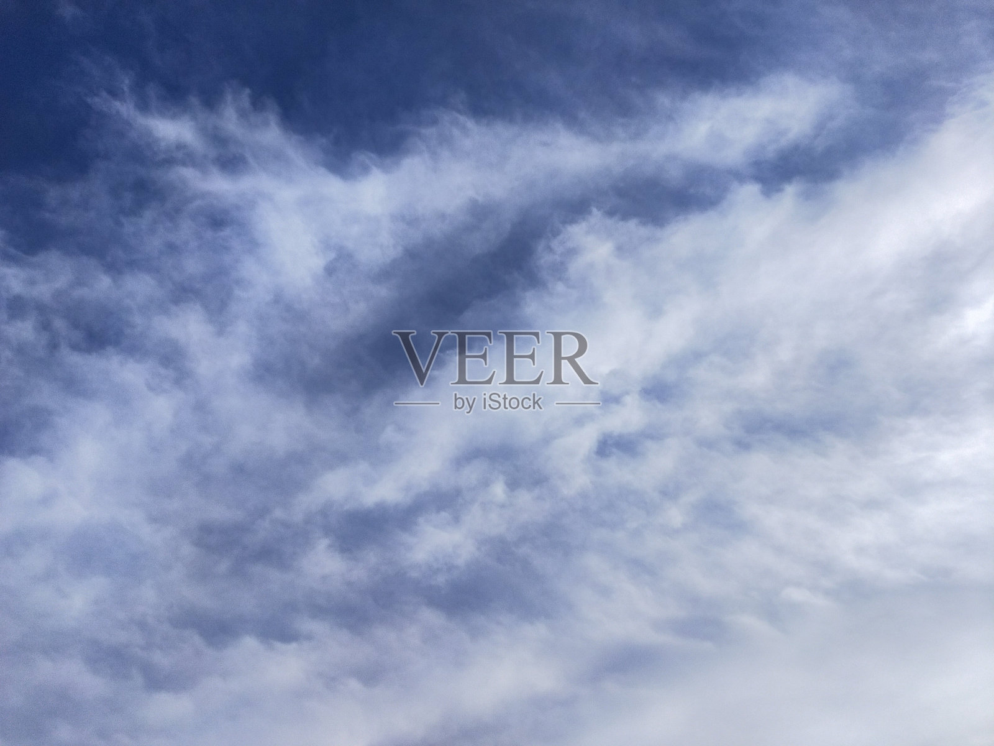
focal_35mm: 23
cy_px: 373
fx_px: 660
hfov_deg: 73.9
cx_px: 497
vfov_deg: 58.9
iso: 34
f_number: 1.7
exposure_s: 1/2667
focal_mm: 3.99
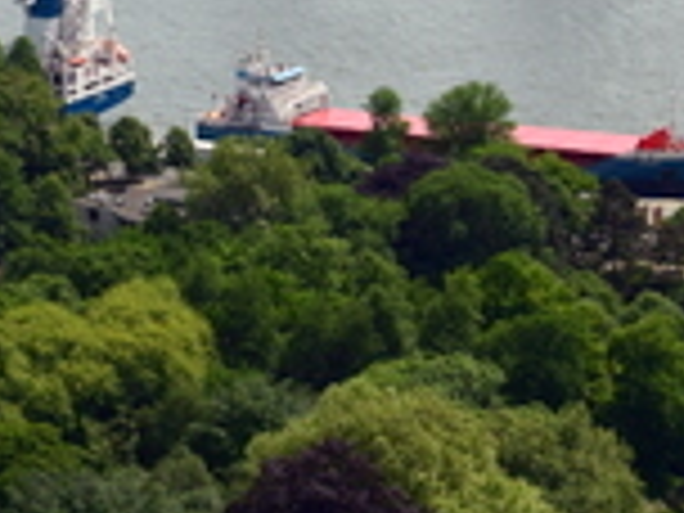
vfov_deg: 10.6
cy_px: -108
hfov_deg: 14.4
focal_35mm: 137
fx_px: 2707
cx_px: 256
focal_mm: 18
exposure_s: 1/160
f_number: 9
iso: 125
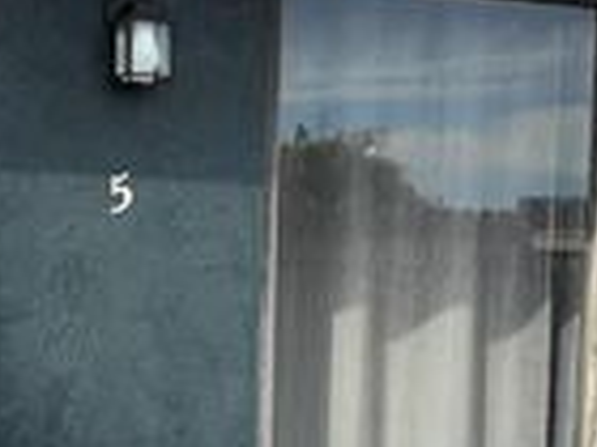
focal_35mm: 86
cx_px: 247
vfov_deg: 16.9
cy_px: 411
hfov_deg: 22.7
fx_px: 1483
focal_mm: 6.76
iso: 80
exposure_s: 1/2445
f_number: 1.78
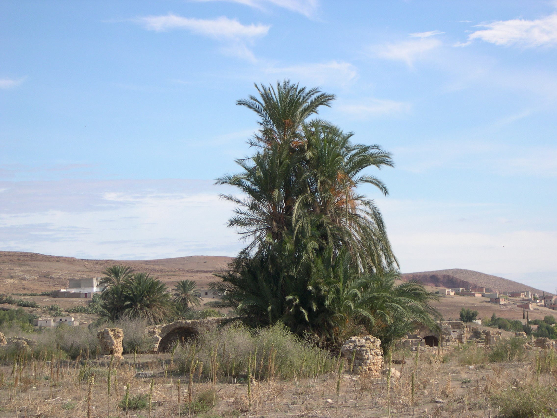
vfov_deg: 13.0
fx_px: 1834
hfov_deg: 17.3
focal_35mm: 114
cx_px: 278
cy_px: 209
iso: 100
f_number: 4.9
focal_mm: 24
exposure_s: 1/410
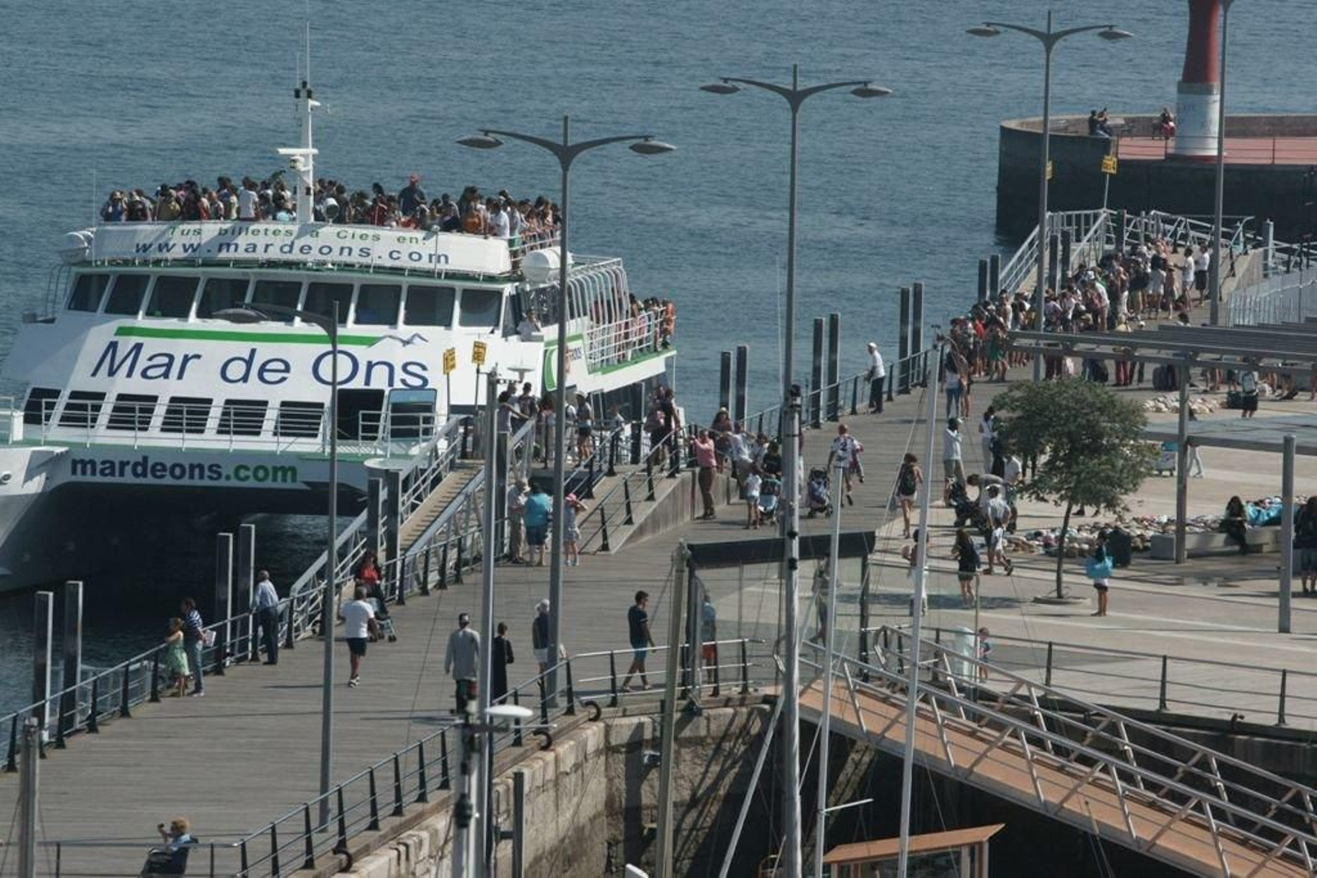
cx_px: 658
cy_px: 439
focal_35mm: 280
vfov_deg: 4.9
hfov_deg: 7.4
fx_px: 10244
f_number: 13
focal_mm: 280
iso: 800
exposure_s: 1/1250
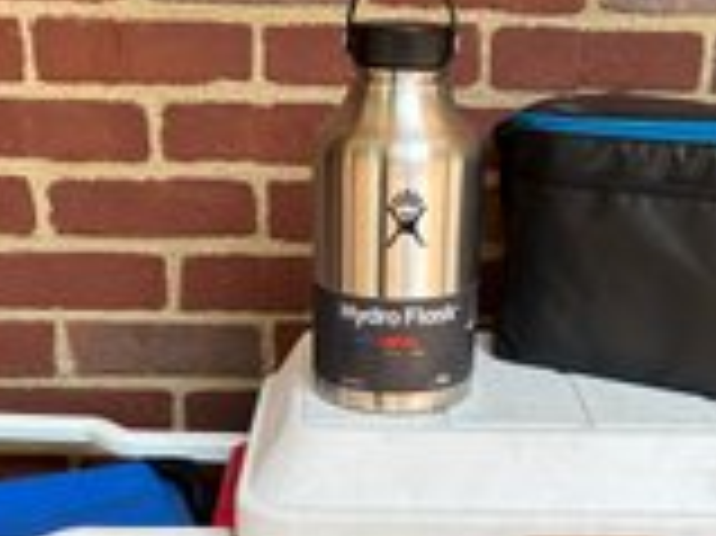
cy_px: 466
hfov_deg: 34.3
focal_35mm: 56
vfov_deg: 25.4
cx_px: 408
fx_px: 1157
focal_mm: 5.7
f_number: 1.5
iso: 40
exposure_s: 1/162
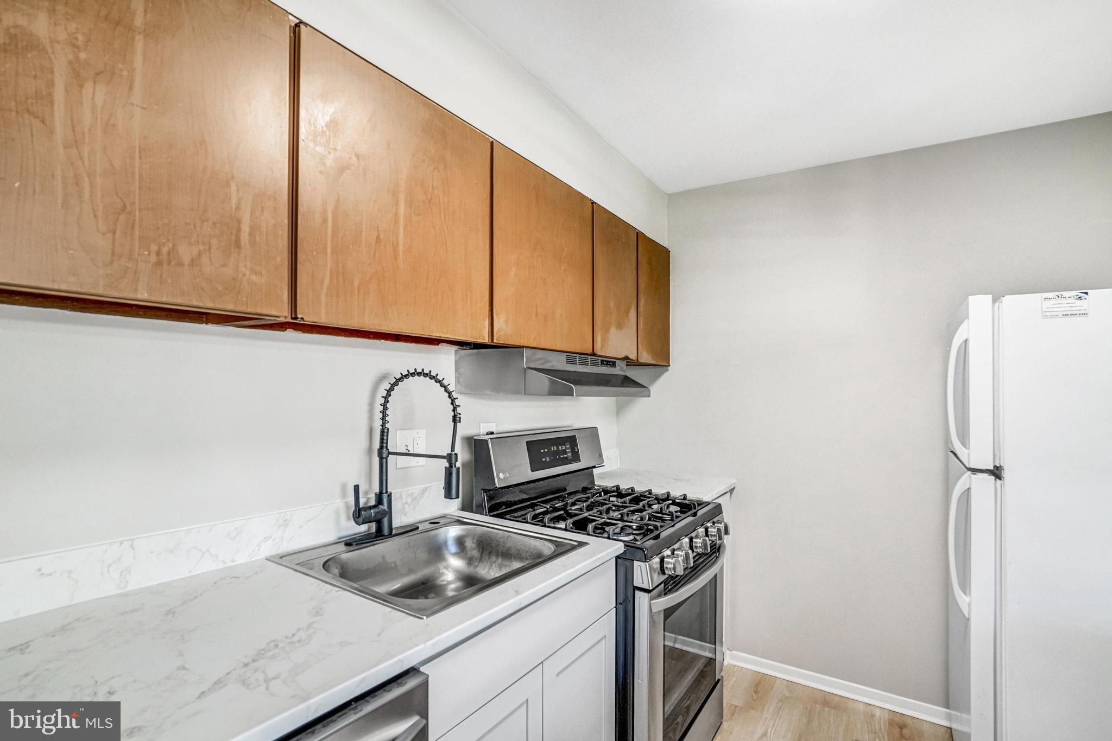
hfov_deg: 96.7
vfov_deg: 73.8
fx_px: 494
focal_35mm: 16
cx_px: 556
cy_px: 370
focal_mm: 16
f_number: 8
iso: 1250
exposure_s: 1/60
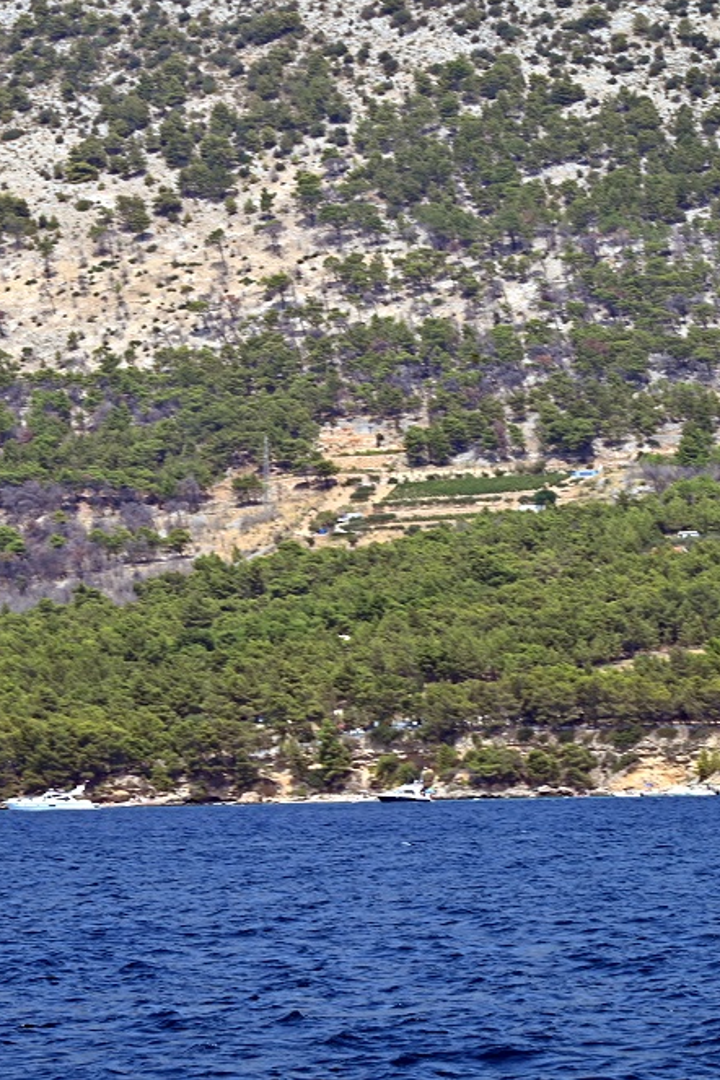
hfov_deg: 4.9
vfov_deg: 7.4
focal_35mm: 279
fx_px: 8369
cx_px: 323
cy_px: 538
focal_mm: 185
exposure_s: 1/200
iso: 200
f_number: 16
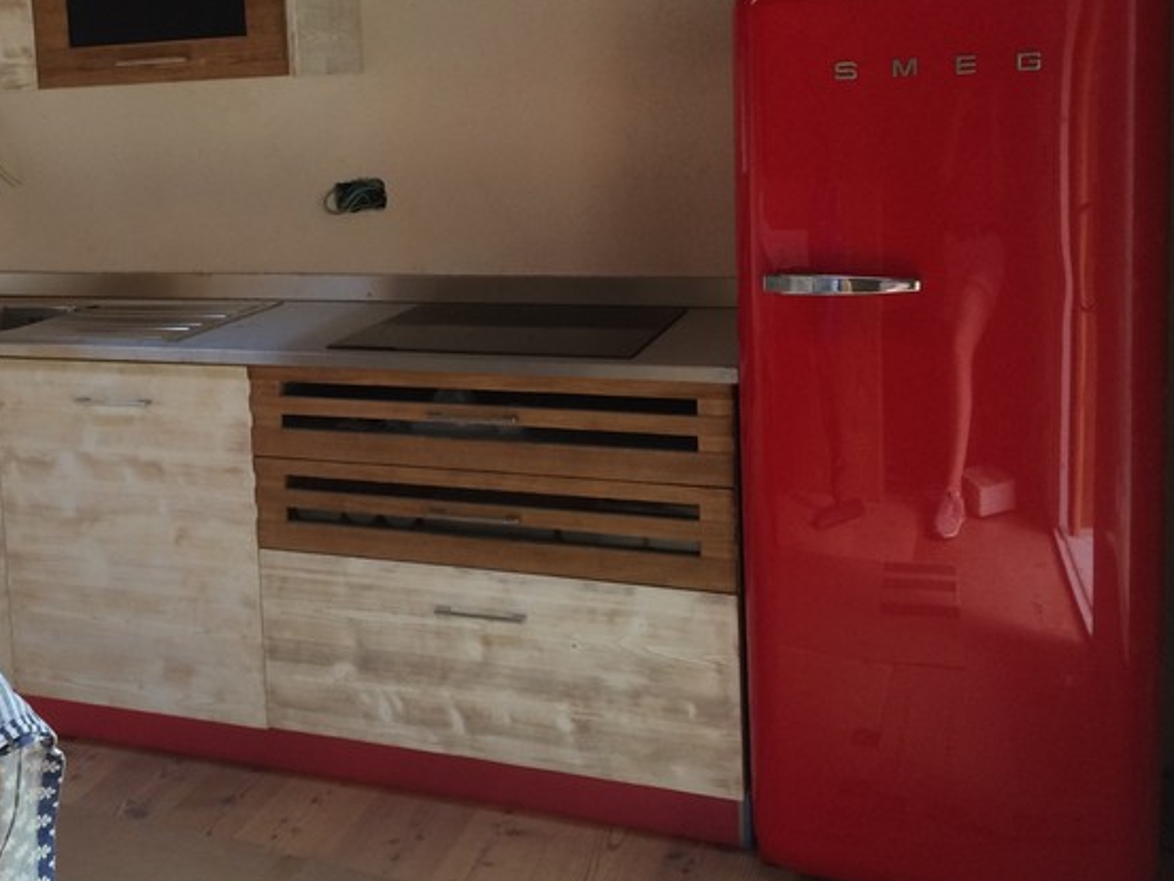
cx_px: 332
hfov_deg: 43.7
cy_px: 253
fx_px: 1424
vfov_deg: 33.8
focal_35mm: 42
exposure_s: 1/30
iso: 80
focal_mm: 4.15
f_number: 2.2
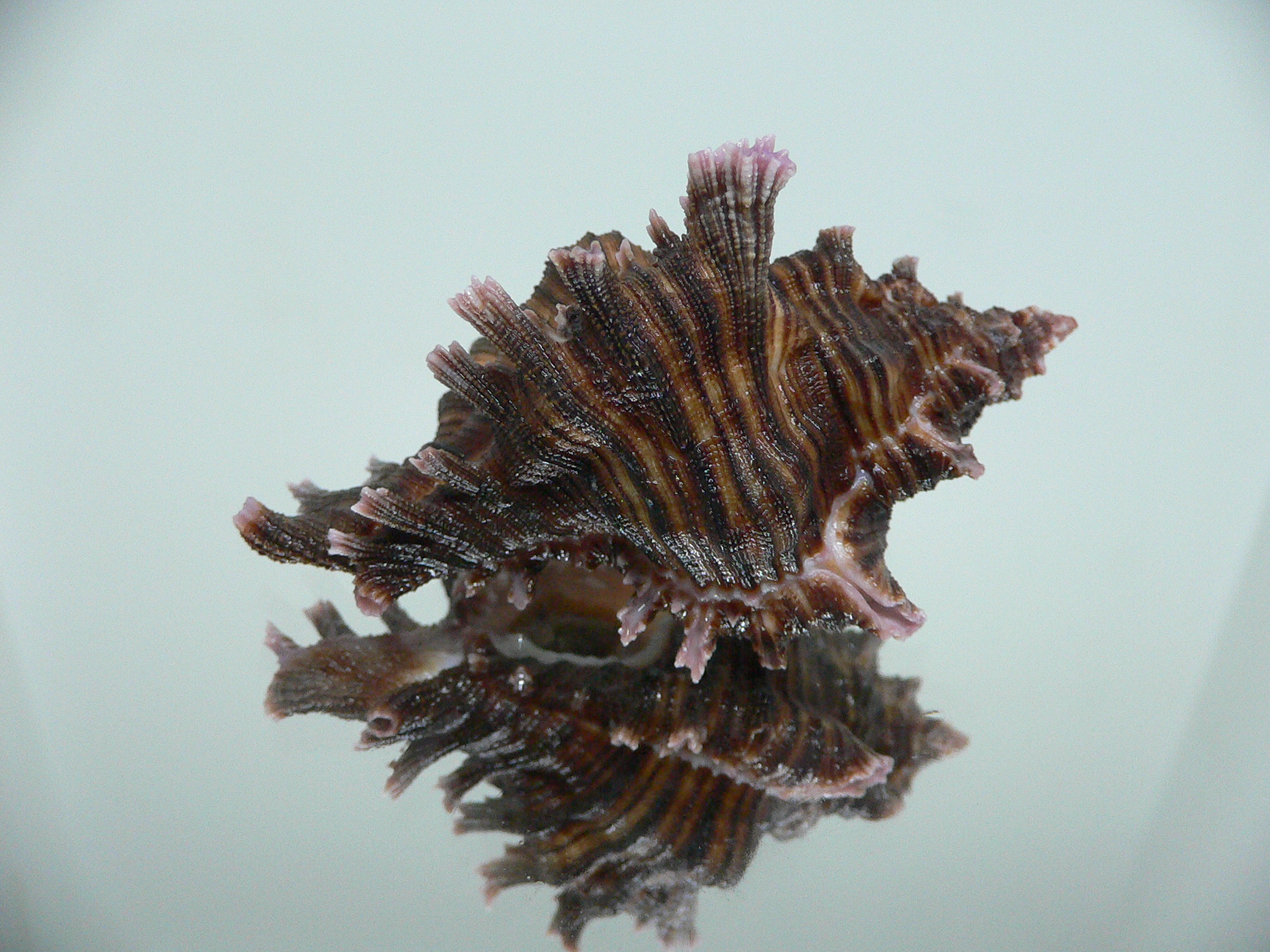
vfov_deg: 40.7
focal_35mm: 35
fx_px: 1284
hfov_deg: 52.6
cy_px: 476
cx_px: 635
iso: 200
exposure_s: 1/30
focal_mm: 4.6
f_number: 2.8
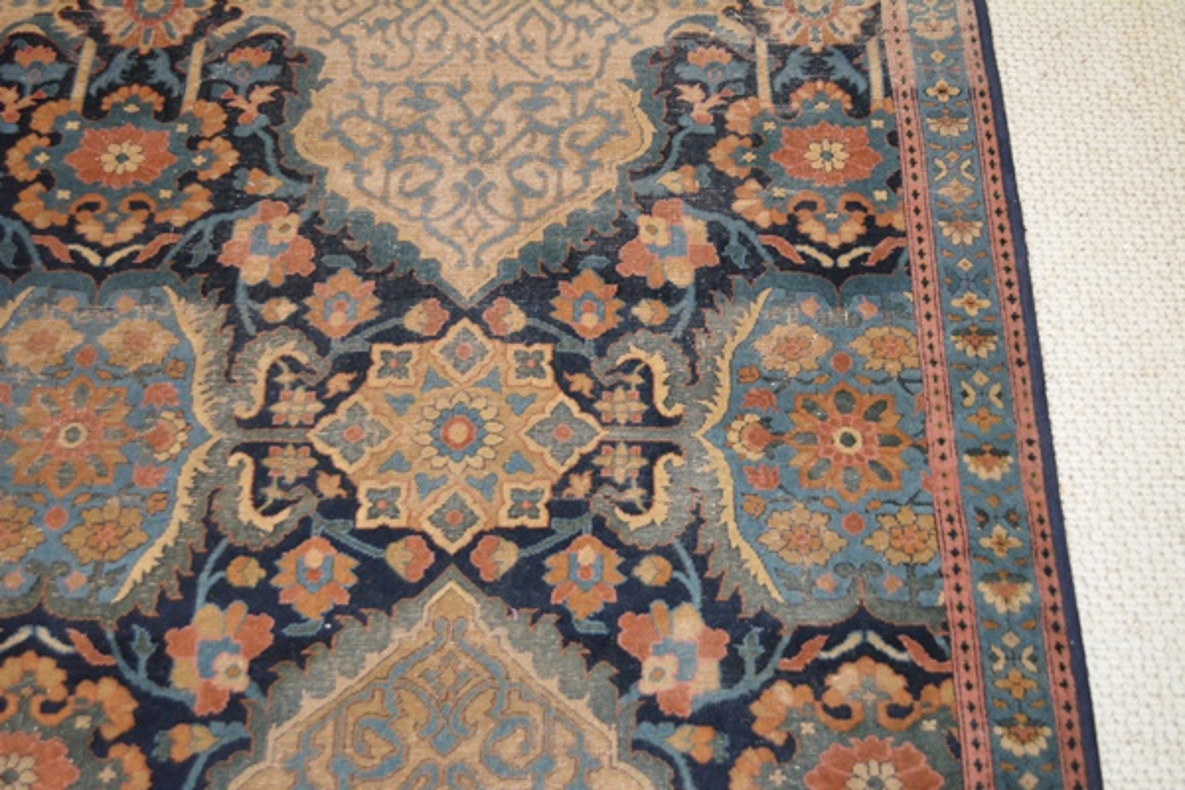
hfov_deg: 49.6
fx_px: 1284
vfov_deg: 34.2
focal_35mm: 39
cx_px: 592
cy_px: 395
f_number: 4.2
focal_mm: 26
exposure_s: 1/60
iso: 1600
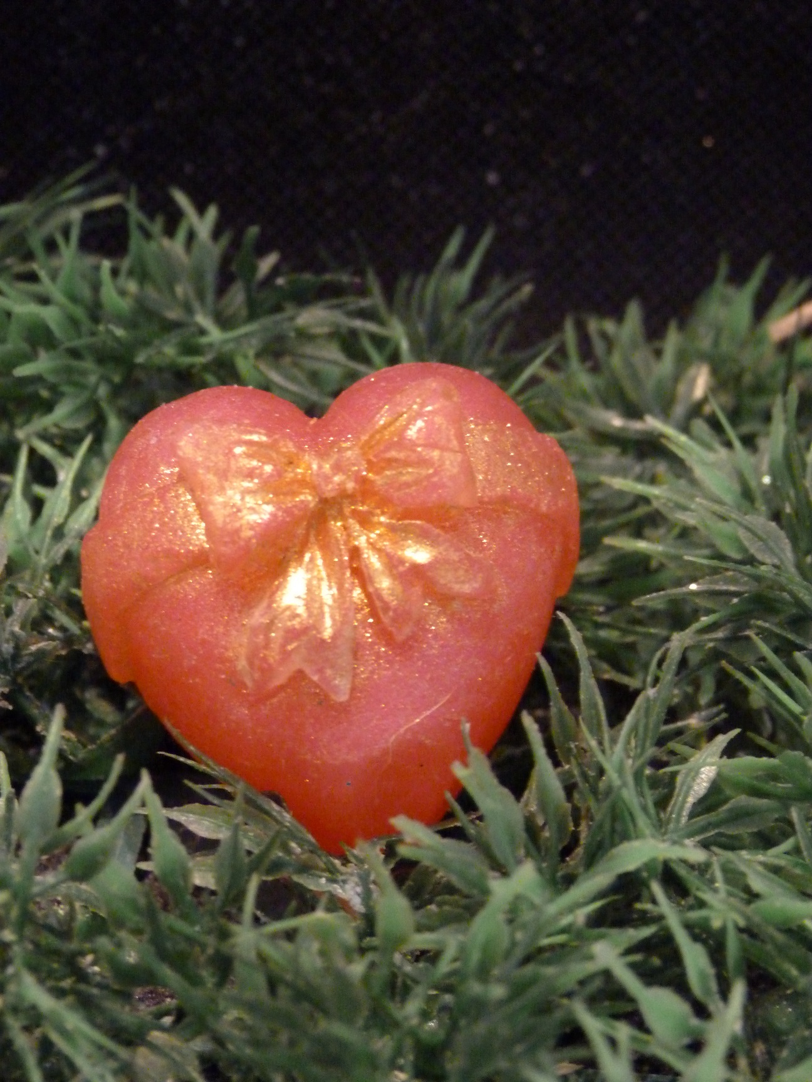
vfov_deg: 21.8
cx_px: 406
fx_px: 2815
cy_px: 541
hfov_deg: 16.4
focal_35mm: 90
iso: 800
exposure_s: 1/8
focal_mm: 16.1
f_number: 3.4
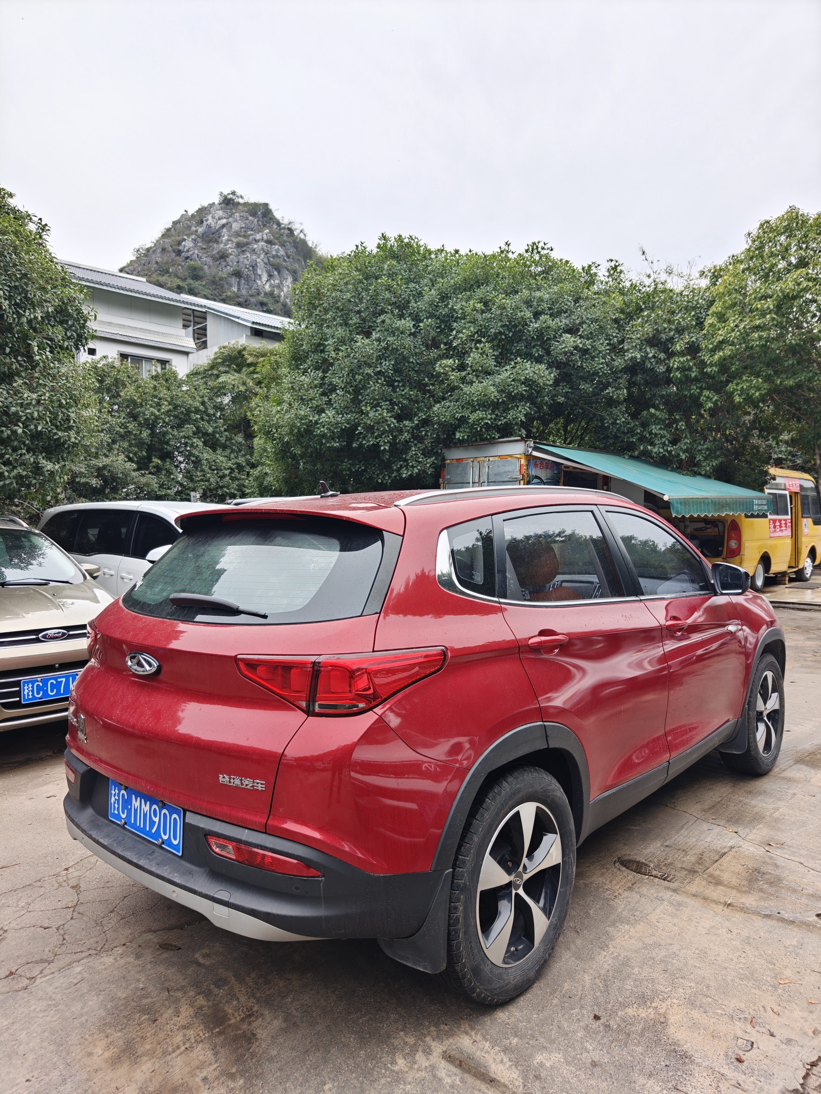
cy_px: 547
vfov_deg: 73.9
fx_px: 727
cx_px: 410
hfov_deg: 58.9
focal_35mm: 23
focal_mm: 8.67
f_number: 1.8
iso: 160
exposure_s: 1/200
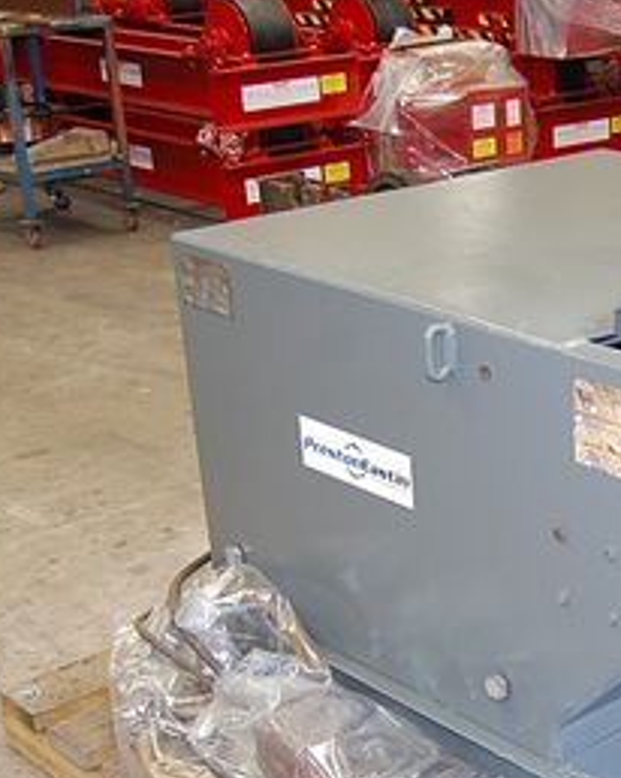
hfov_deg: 20.1
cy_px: 528
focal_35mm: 72
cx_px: 717
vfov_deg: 26.3
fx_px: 1656
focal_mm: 22
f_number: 3.8
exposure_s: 1/60
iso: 400
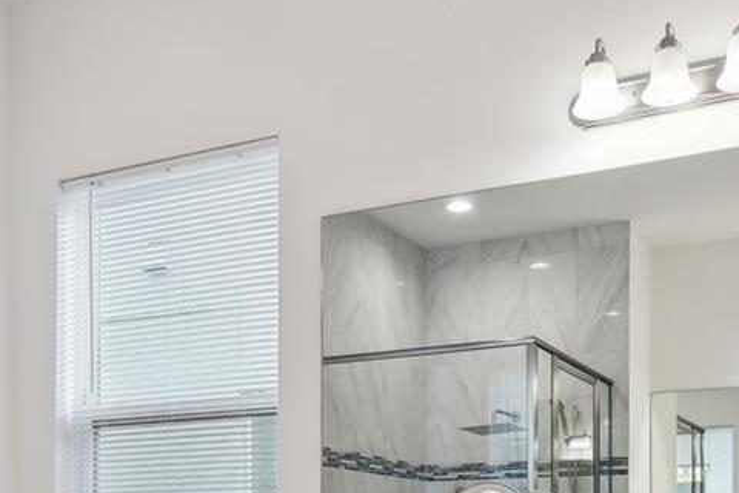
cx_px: 406
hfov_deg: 39.6
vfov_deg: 24.8
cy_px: 567
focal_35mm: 50
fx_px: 1026
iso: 100
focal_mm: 10
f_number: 7.1
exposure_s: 1/8
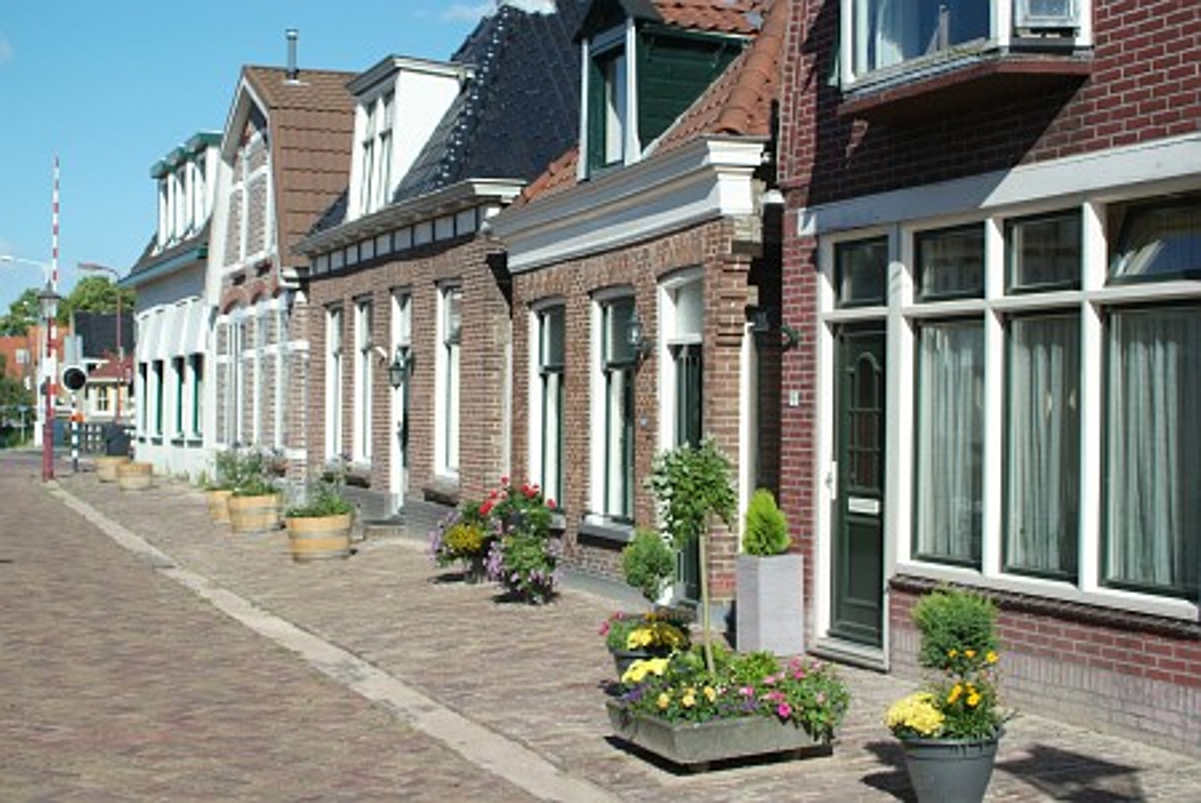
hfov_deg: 37.5
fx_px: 1770
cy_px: 402
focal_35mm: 53
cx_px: 600
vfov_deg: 25.6
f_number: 3.5
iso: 400
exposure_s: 1/4000
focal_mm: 35
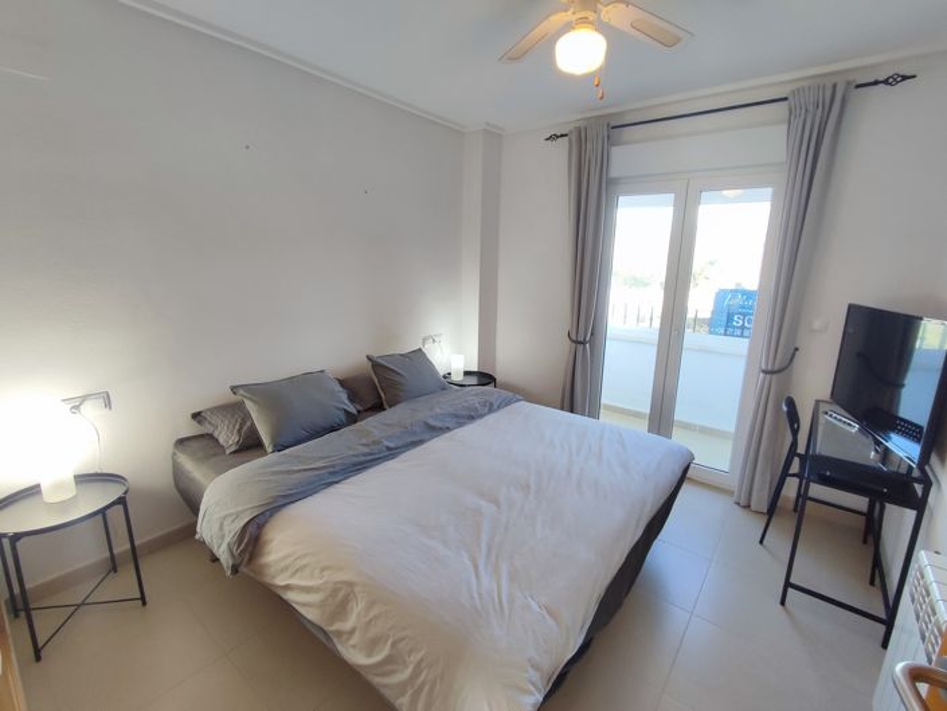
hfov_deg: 94.5
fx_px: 438
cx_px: 474
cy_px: 356
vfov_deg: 78.1
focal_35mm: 16
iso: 75
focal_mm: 1.65
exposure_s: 1/50
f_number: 2.2
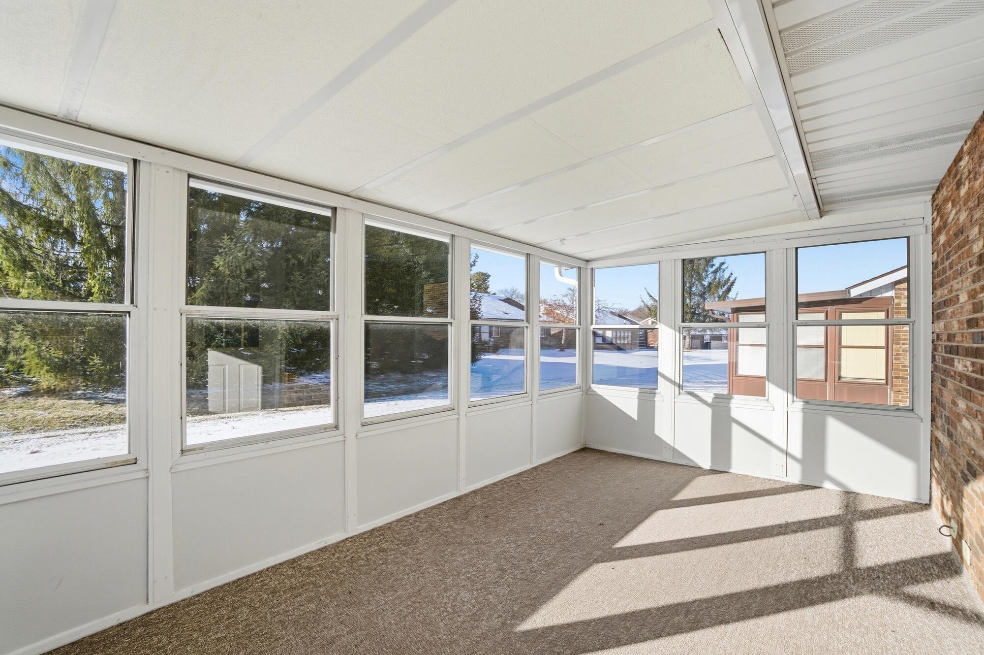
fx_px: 410
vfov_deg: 77.2
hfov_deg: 100.4
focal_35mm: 15
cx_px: 492
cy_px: 328
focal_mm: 10
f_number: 4
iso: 100
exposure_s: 1/4000
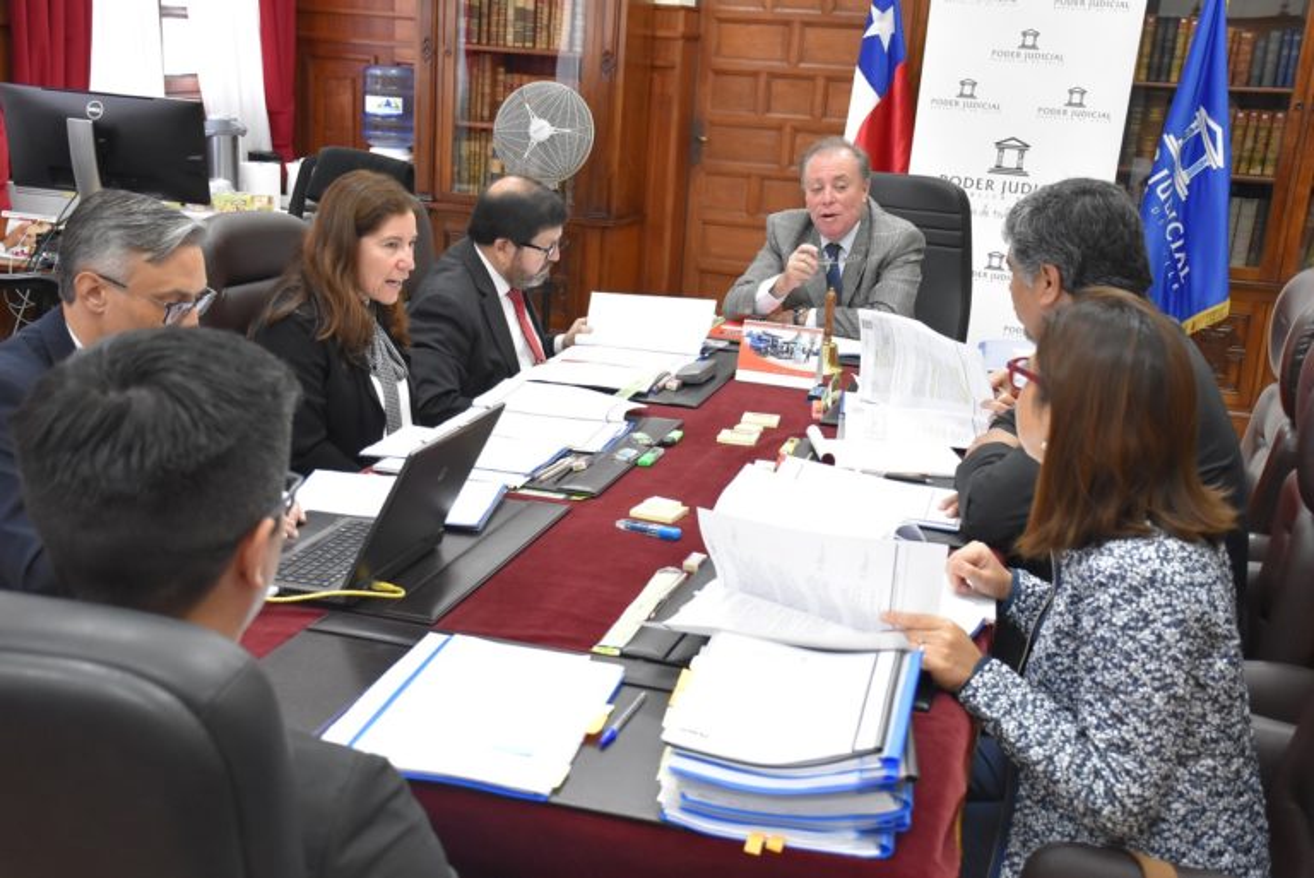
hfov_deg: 43.6
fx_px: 1643
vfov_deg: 29.9
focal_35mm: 45
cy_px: 439
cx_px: 657
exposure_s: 1/60
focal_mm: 30
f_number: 5
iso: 2200
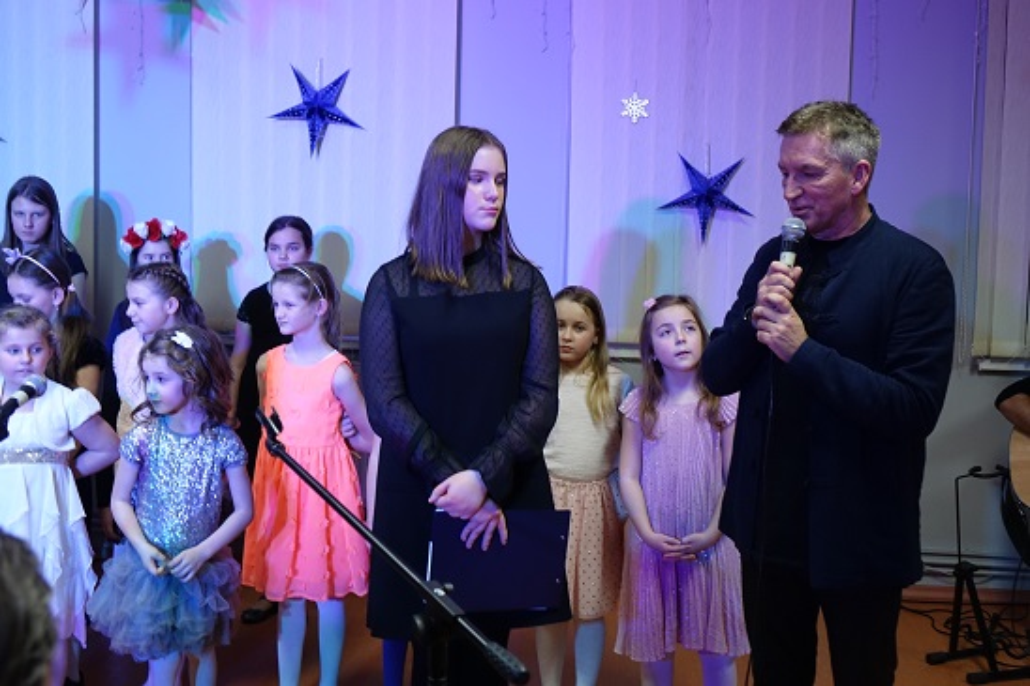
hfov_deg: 42.8
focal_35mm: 46
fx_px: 1316
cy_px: 343
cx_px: 515
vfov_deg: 29.2
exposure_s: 1/50
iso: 800
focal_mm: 16.76
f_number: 2.8
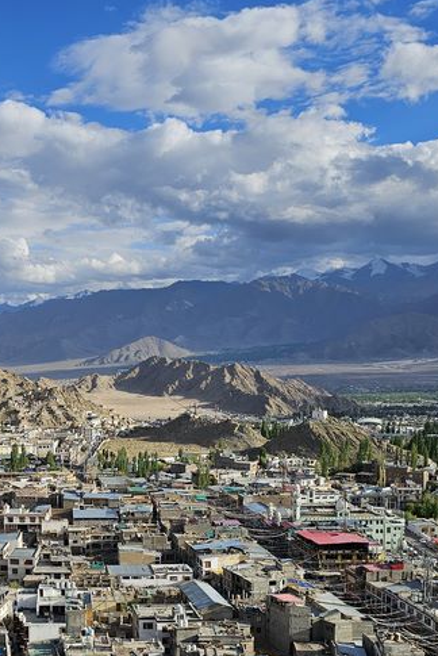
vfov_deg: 42.1
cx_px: 26
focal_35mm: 46
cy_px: 441
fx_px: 838
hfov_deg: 28.0
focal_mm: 6.3
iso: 10
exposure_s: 1/864
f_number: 1.7
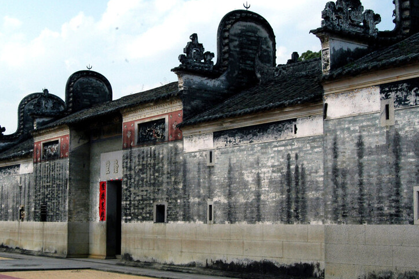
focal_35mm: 60
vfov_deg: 22.6
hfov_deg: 33.4
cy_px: 138
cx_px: 194
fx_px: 698
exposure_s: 1/250
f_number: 13
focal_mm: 24
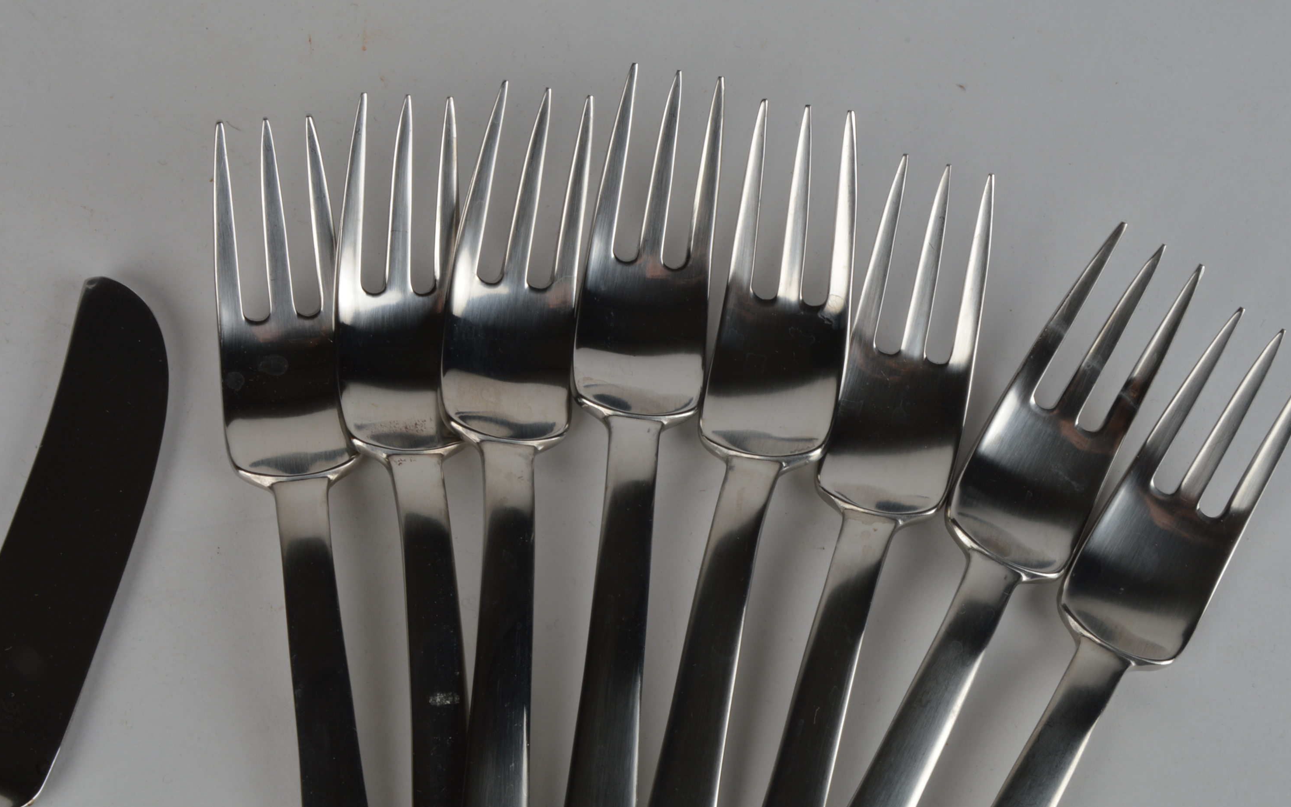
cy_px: 378
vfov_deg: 20.0
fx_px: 2287
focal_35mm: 65
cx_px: 646
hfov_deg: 31.5
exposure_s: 1/125
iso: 100
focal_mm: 42
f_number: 22
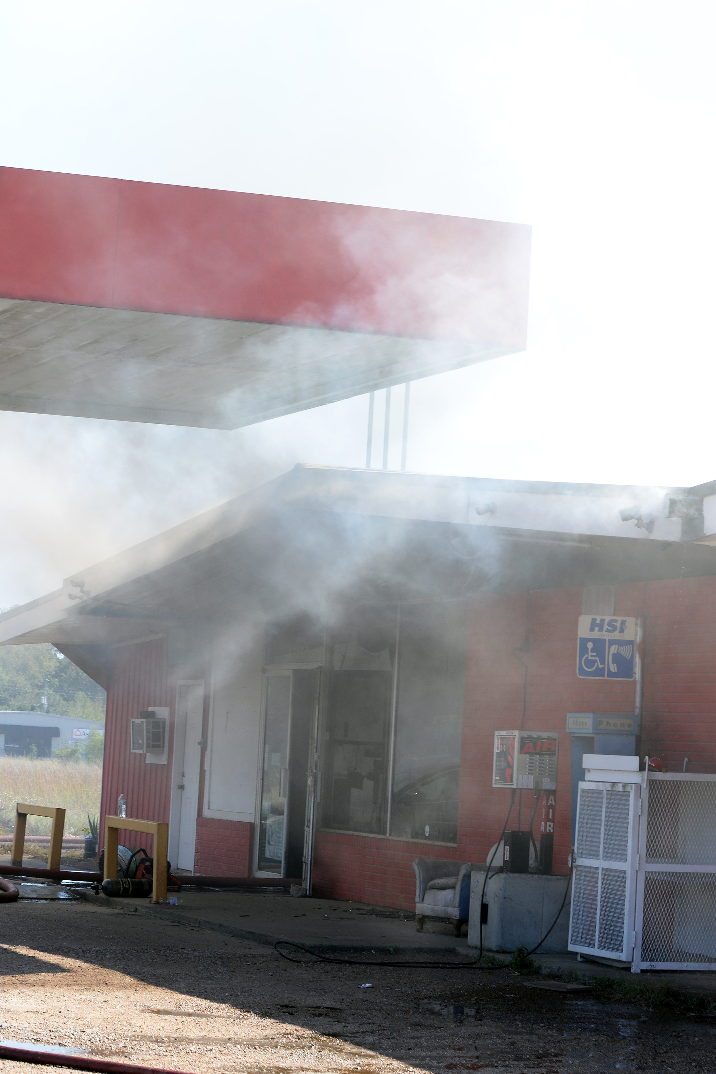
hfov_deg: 13.0
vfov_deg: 19.5
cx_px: 402
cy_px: 537
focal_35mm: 105
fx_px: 3132
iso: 200
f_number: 9
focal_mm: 70
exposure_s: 1/200
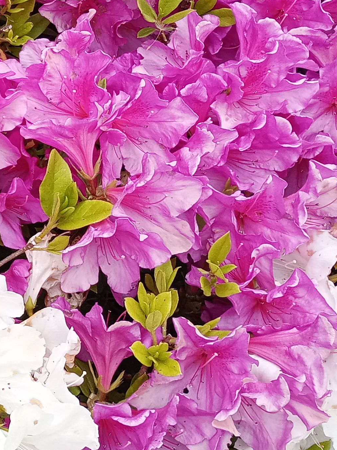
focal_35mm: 84
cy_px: 55
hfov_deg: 15.2
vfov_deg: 22.8
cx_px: -270
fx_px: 1091
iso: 102
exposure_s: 1/133
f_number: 1.8
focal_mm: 4.27
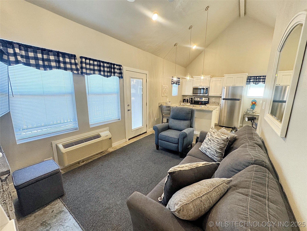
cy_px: 116
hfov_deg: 102.1
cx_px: 154
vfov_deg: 85.7
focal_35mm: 14
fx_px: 124
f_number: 2.2
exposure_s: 1/60
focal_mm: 2.2
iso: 200
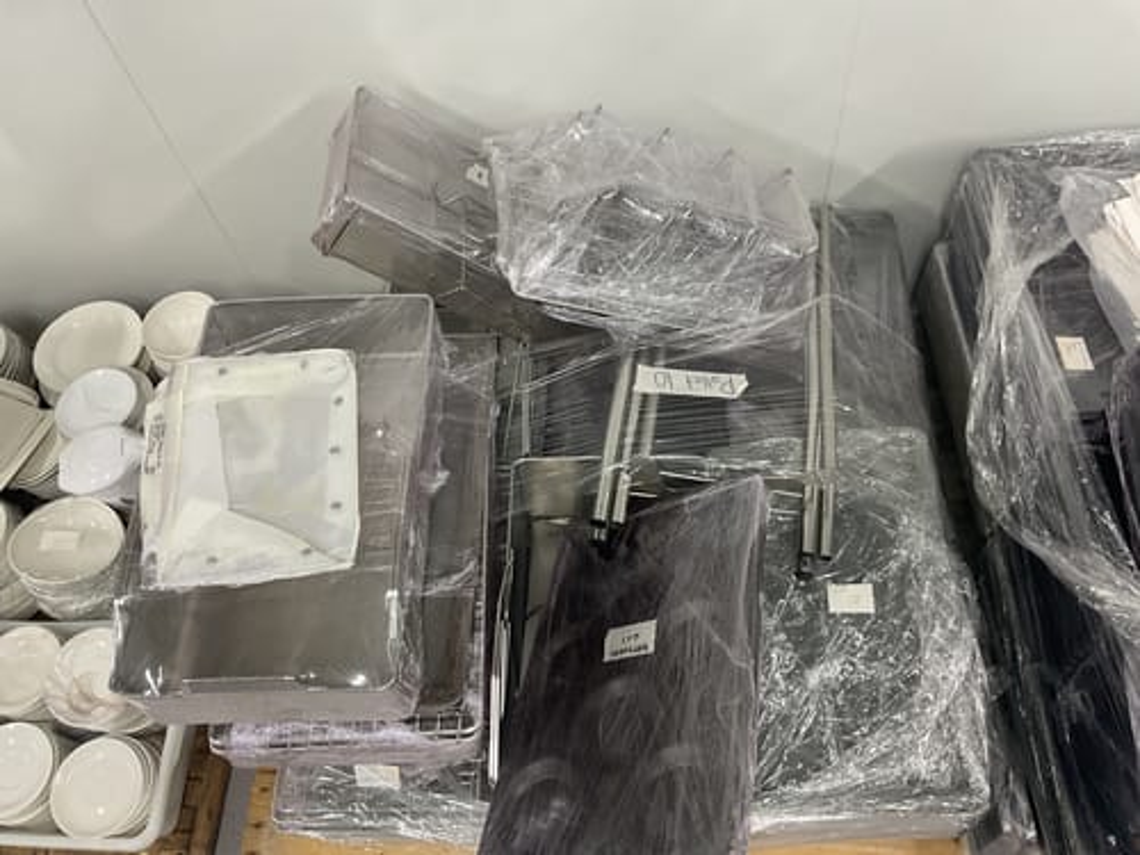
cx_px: 570
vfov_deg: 48.2
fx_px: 955
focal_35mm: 29
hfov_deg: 61.7
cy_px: 428
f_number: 1.8
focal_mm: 3
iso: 64
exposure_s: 1/50
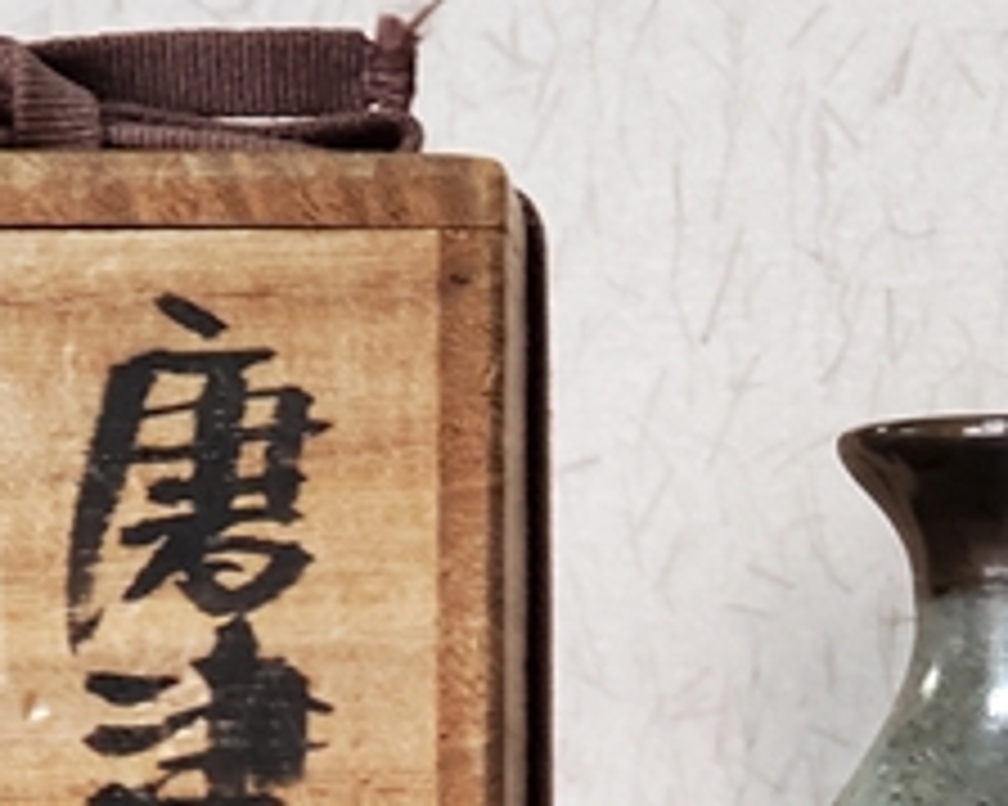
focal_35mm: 218
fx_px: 6501
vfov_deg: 7.0
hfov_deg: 8.9
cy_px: 1040
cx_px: 464
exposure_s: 1/15
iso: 400
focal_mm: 6
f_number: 2.4
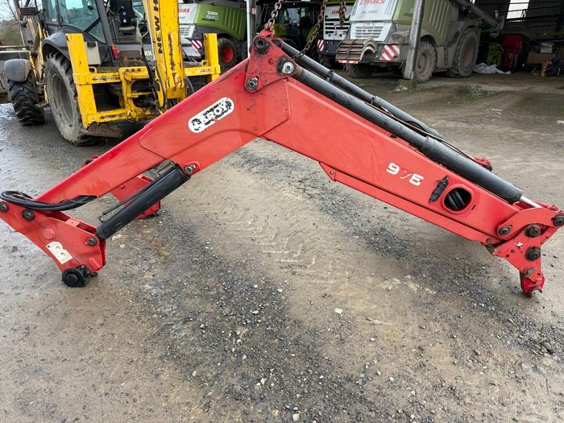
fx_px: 391
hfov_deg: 71.6
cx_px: 282
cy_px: 212
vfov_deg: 56.8
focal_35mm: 24
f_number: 1.78
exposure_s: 1/671
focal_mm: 6.76
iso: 80
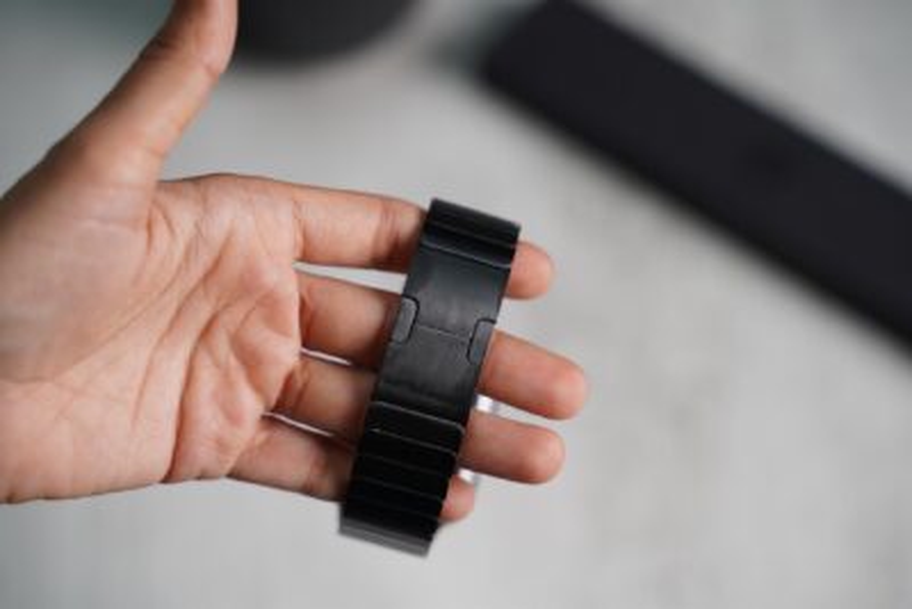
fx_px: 1901
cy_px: 304
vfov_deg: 18.2
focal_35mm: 75
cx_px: 456
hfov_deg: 27.0
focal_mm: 75
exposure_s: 1/80
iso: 500
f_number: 4
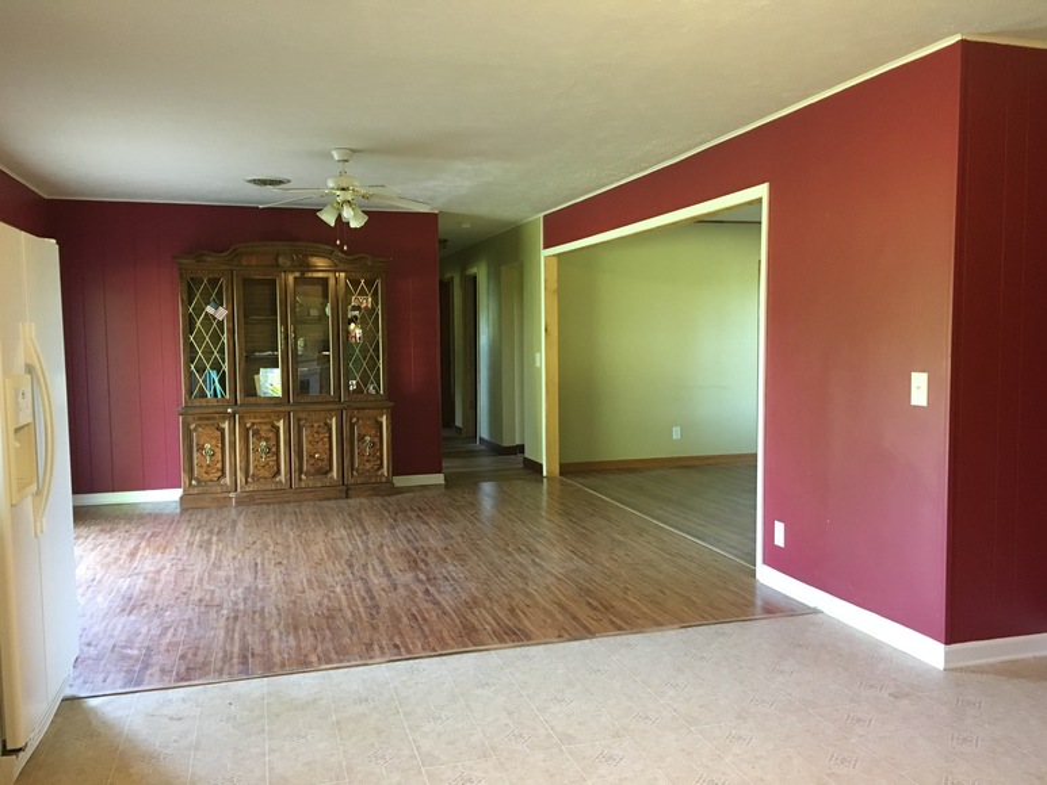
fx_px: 877
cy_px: 392
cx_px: 524
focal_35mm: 29
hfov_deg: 61.7
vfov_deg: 48.2
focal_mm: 4.15
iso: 200
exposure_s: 1/24
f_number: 2.2
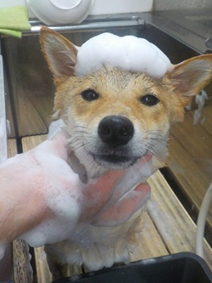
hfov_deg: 39.7
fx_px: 294
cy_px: 133
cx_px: 109
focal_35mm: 36
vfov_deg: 51.3
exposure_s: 1/30
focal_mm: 4.1
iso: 360
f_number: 3.3
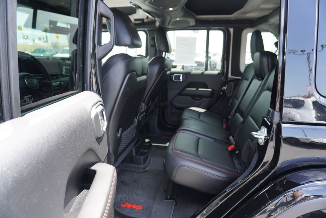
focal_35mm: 24
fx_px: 217
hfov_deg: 73.7
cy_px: 109
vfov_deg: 53.2
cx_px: 163
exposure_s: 1/60
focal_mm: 16
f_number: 4
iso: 100
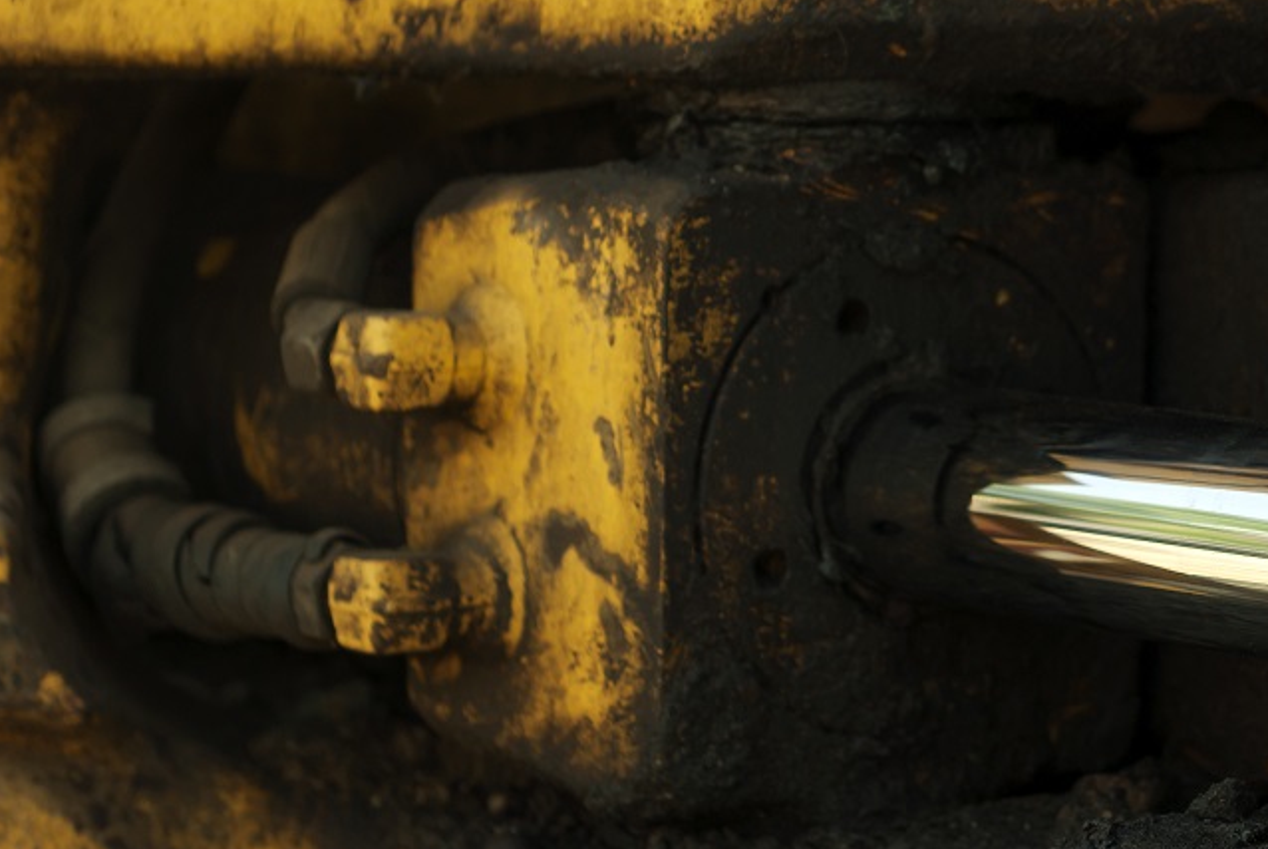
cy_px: 88
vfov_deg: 9.7
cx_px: 1177
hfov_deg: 14.4
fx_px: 4972
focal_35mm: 141
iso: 100
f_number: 4
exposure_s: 1/200
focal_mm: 50
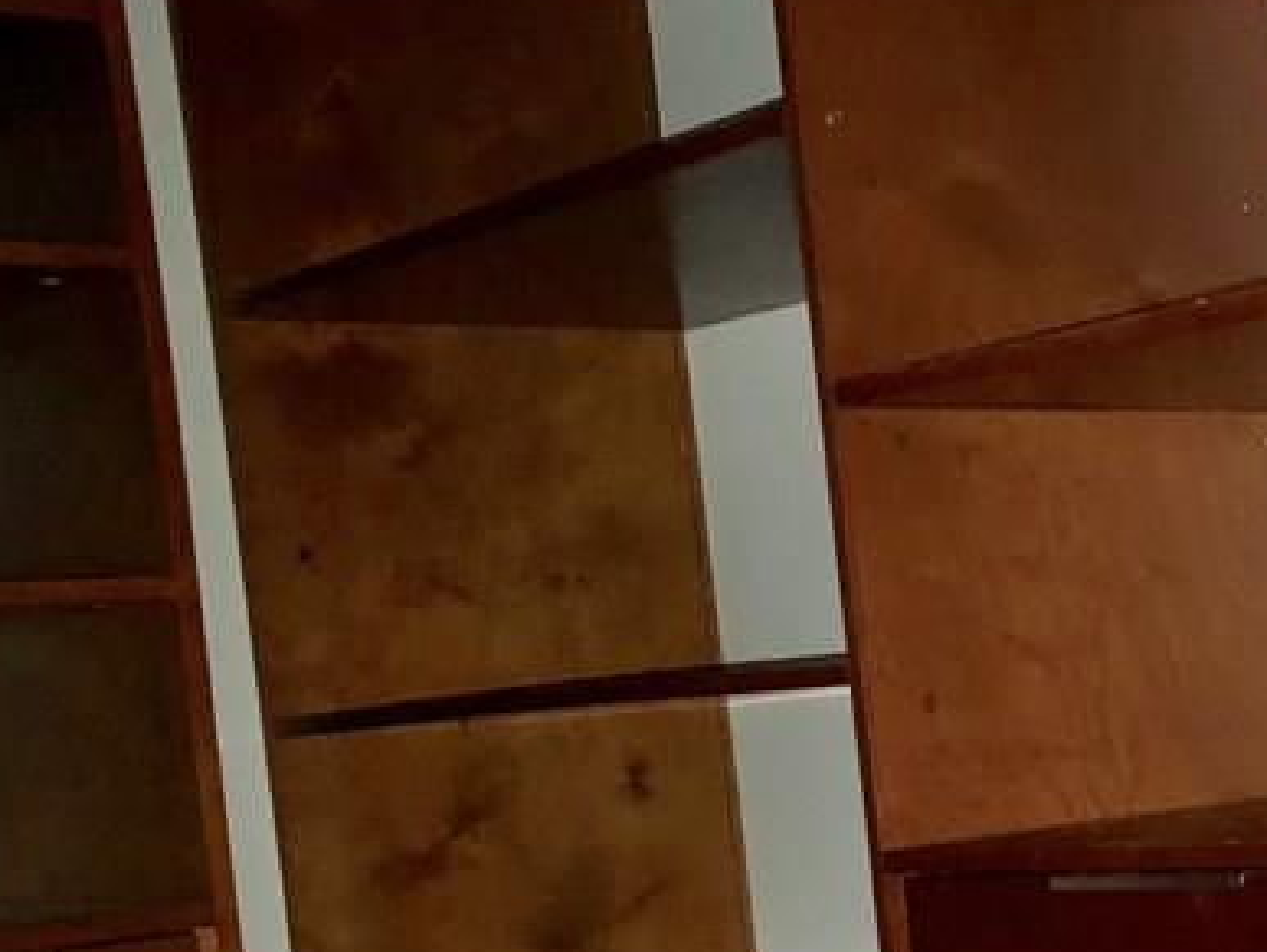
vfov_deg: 19.4
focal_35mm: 74
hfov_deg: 24.3
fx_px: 2711
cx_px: 1454
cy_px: 949
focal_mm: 3.99
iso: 320
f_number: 1.8
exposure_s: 1/4
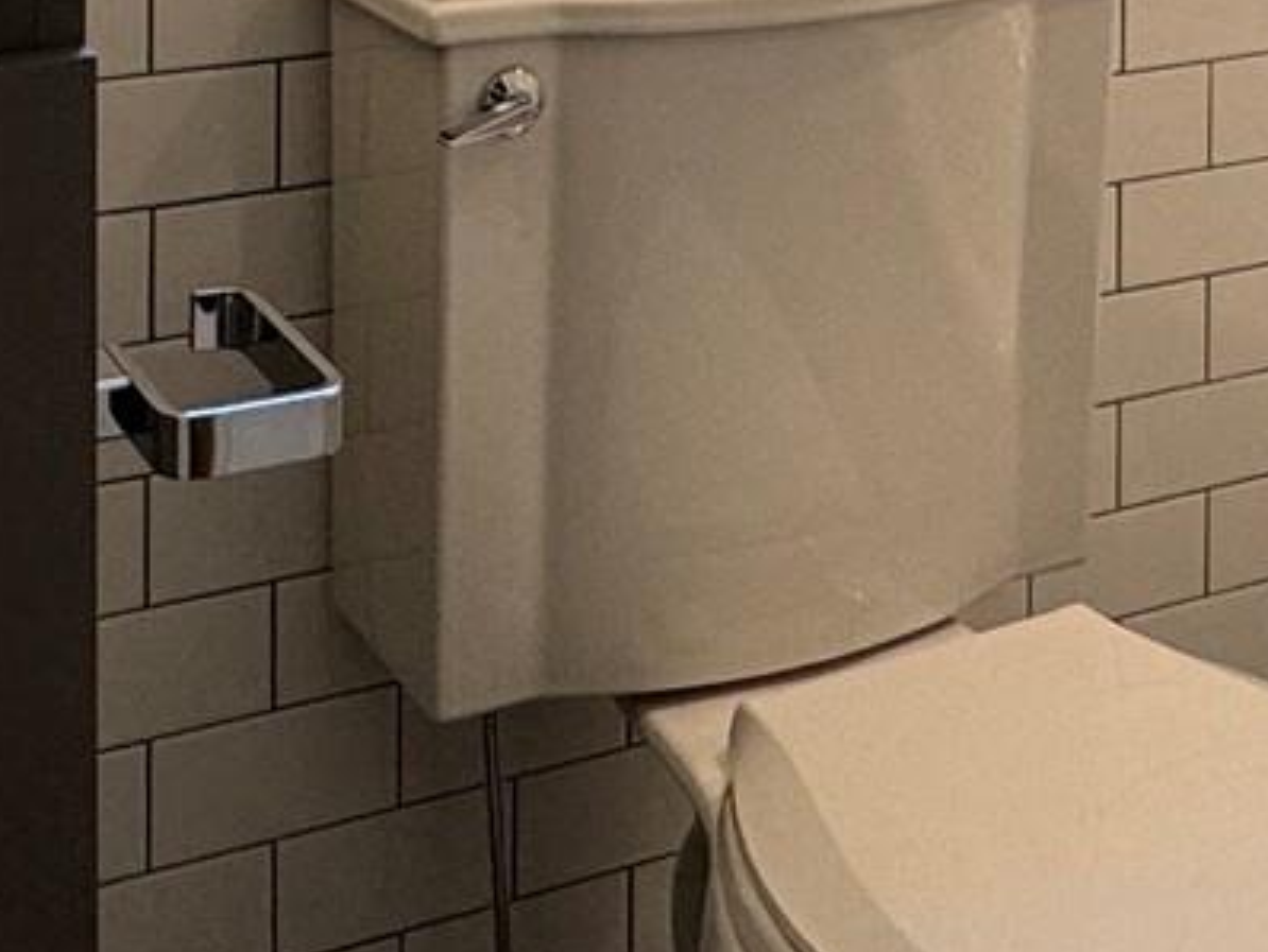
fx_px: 2639
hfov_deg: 27.0
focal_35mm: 72
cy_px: -538
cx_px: 742
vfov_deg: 17.9
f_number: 2.2
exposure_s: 1/120
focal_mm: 2.22
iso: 125
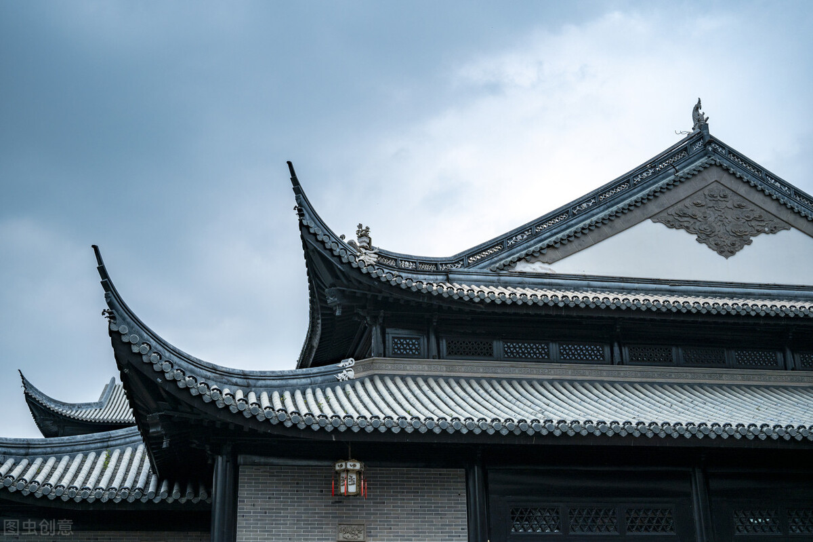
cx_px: 406
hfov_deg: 45.4
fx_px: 971
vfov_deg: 31.2
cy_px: 271
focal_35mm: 43
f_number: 4
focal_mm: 43
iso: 100
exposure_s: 1/6400
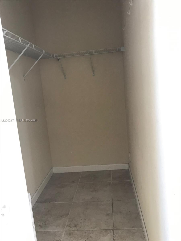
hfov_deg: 49.7
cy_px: 120
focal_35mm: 28
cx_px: 90
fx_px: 195
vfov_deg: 63.4
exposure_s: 1/15
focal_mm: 3.99
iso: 40
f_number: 1.8
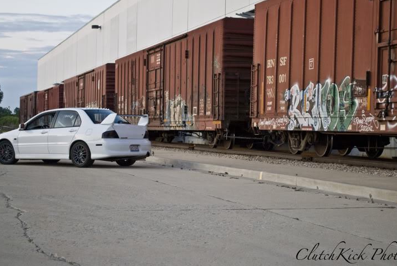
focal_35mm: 76
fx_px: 834
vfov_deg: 18.1
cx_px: 190
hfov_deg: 26.8
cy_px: 121
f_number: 5.3
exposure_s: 1/50
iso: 200
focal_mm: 45
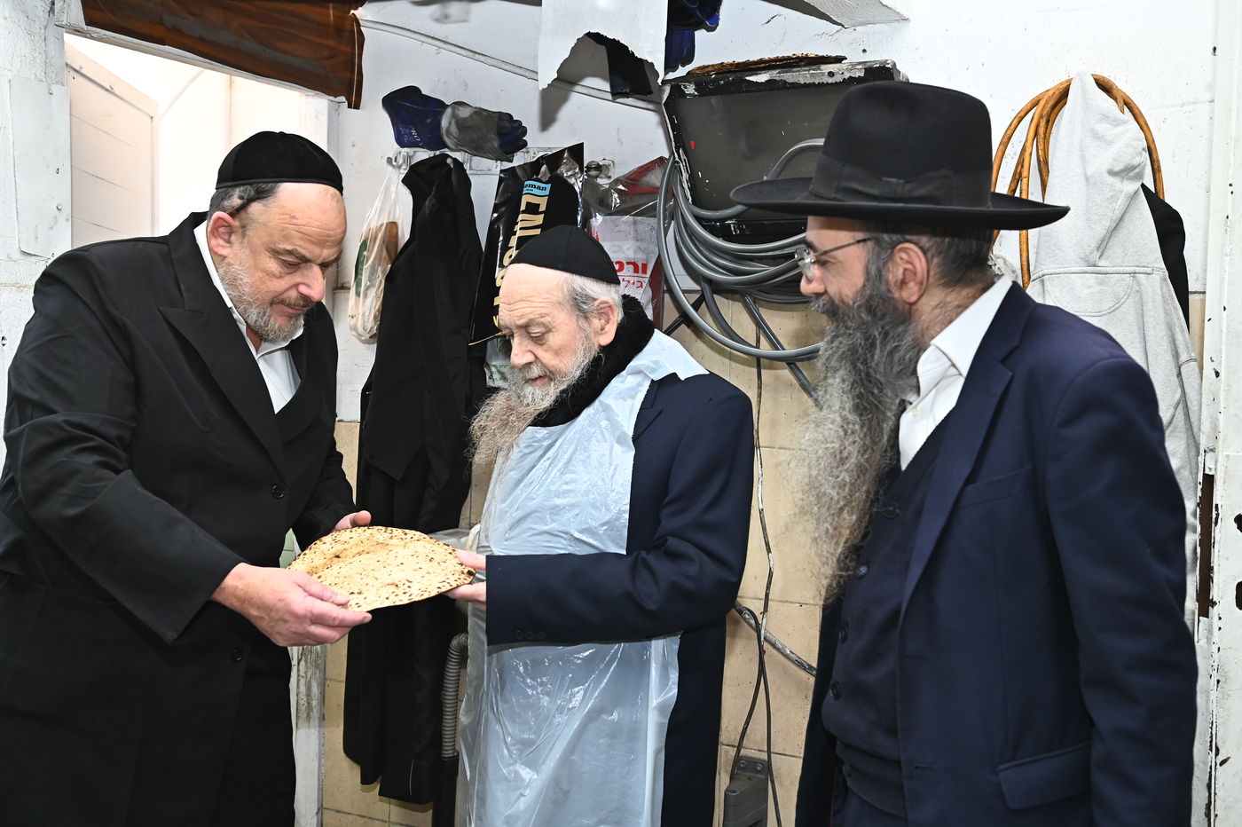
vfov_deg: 33.4
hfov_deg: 48.5
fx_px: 1379
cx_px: 621
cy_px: 414
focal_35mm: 40
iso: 1600
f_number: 5
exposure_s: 1/200
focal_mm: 40
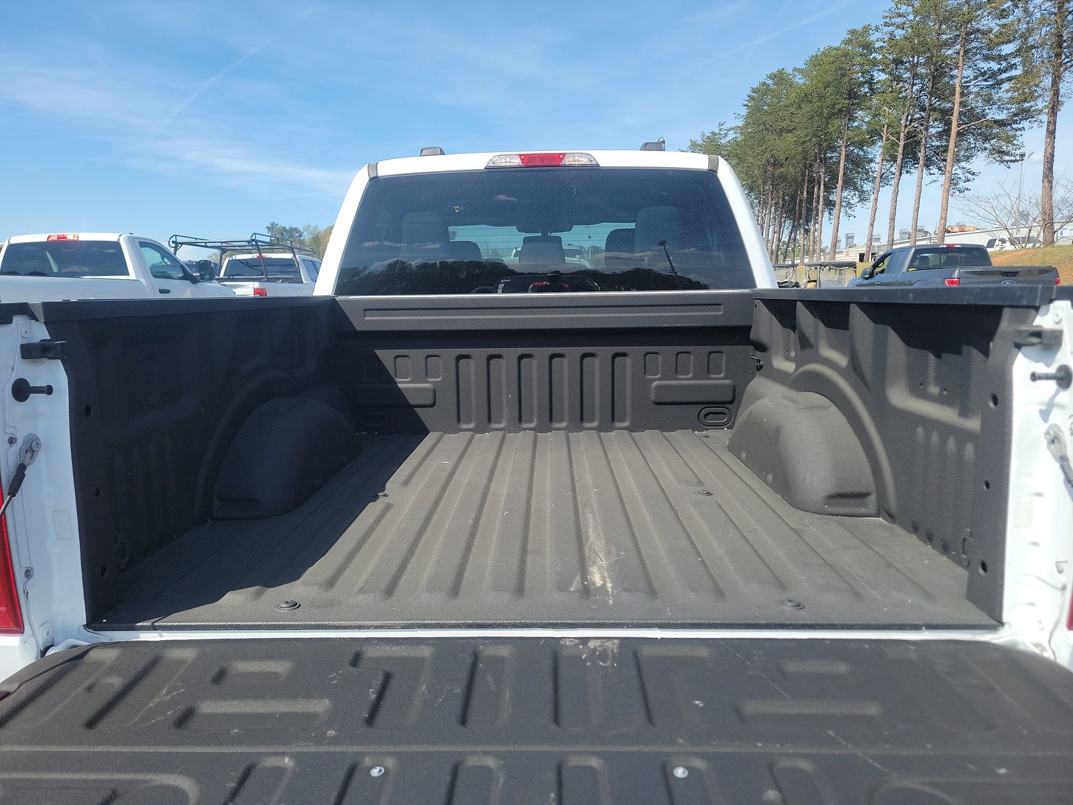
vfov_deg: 56.8
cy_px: 402
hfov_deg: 71.6
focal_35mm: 24
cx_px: 536
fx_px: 744
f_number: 1.8
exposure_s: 1/560
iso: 50
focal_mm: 6.7
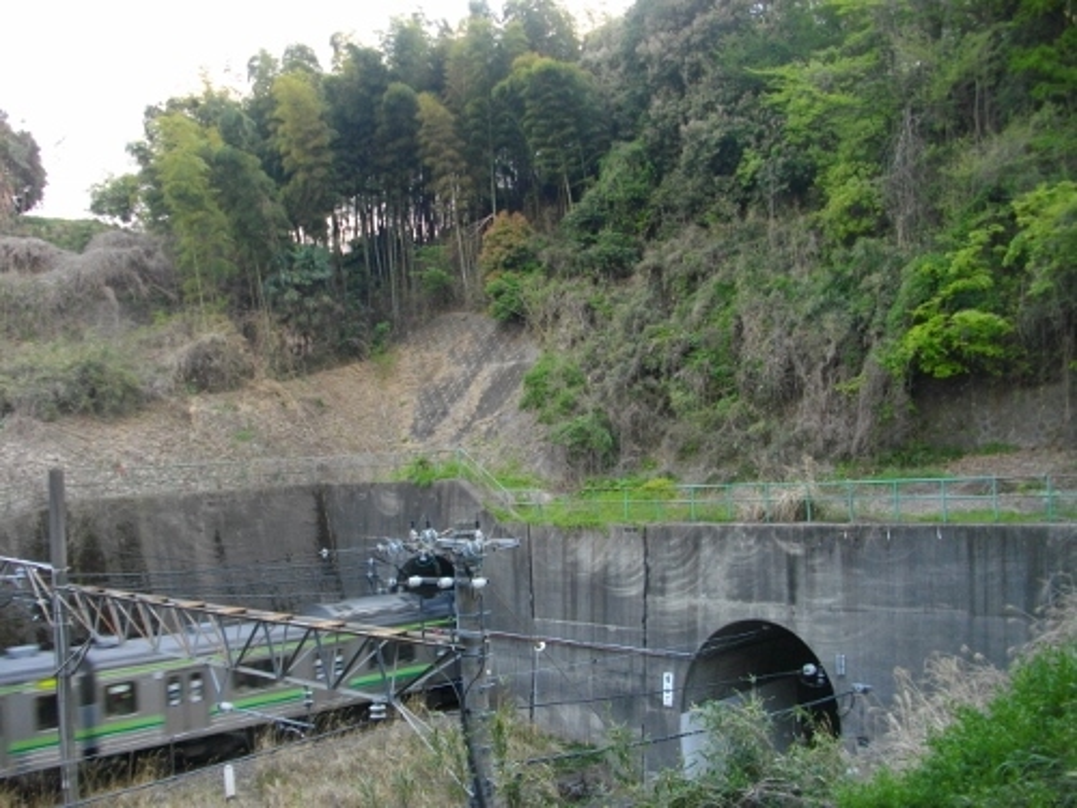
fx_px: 996
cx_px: 538
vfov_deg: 44.2
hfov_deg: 56.8
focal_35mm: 32
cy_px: 404
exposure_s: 1/100
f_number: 2.9
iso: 201
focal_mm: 5.7
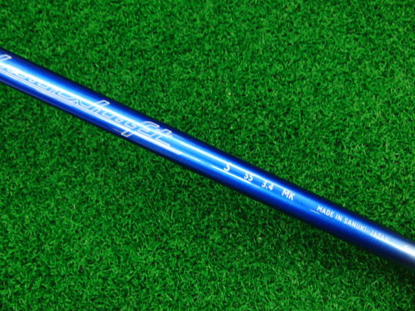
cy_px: 156
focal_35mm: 37
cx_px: 208
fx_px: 444
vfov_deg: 38.7
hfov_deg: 50.1
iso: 400
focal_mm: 6.42
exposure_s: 1/40
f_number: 3.6
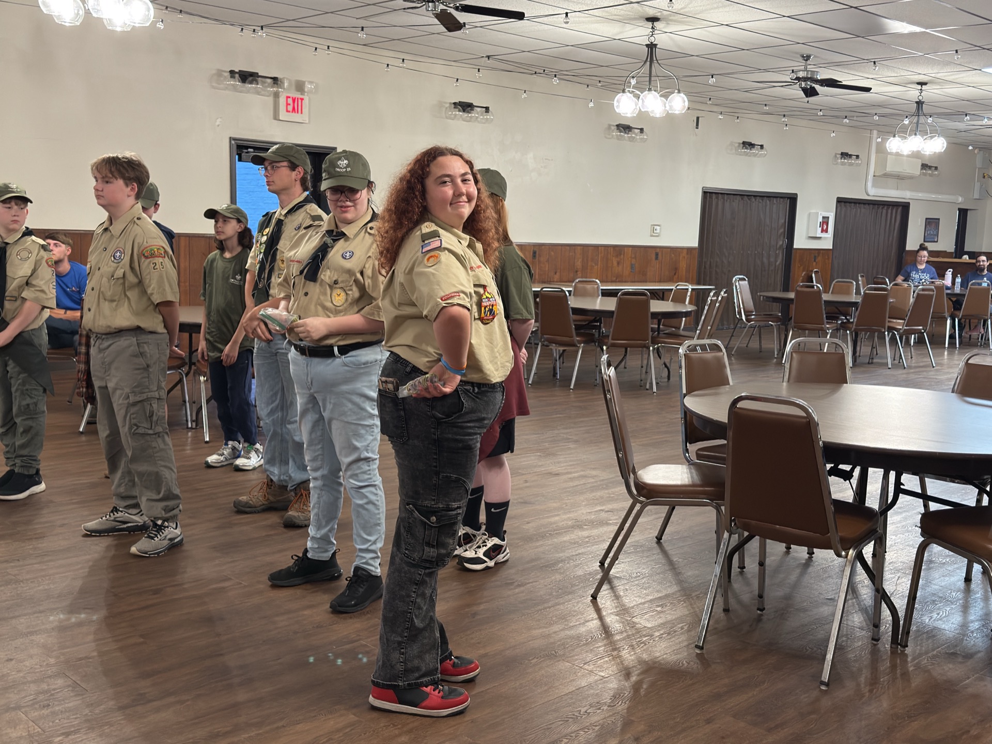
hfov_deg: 47.9
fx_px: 1118
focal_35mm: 39
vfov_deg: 36.8
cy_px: 372
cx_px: 496
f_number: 1.78
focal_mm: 6.76
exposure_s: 1/40
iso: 250
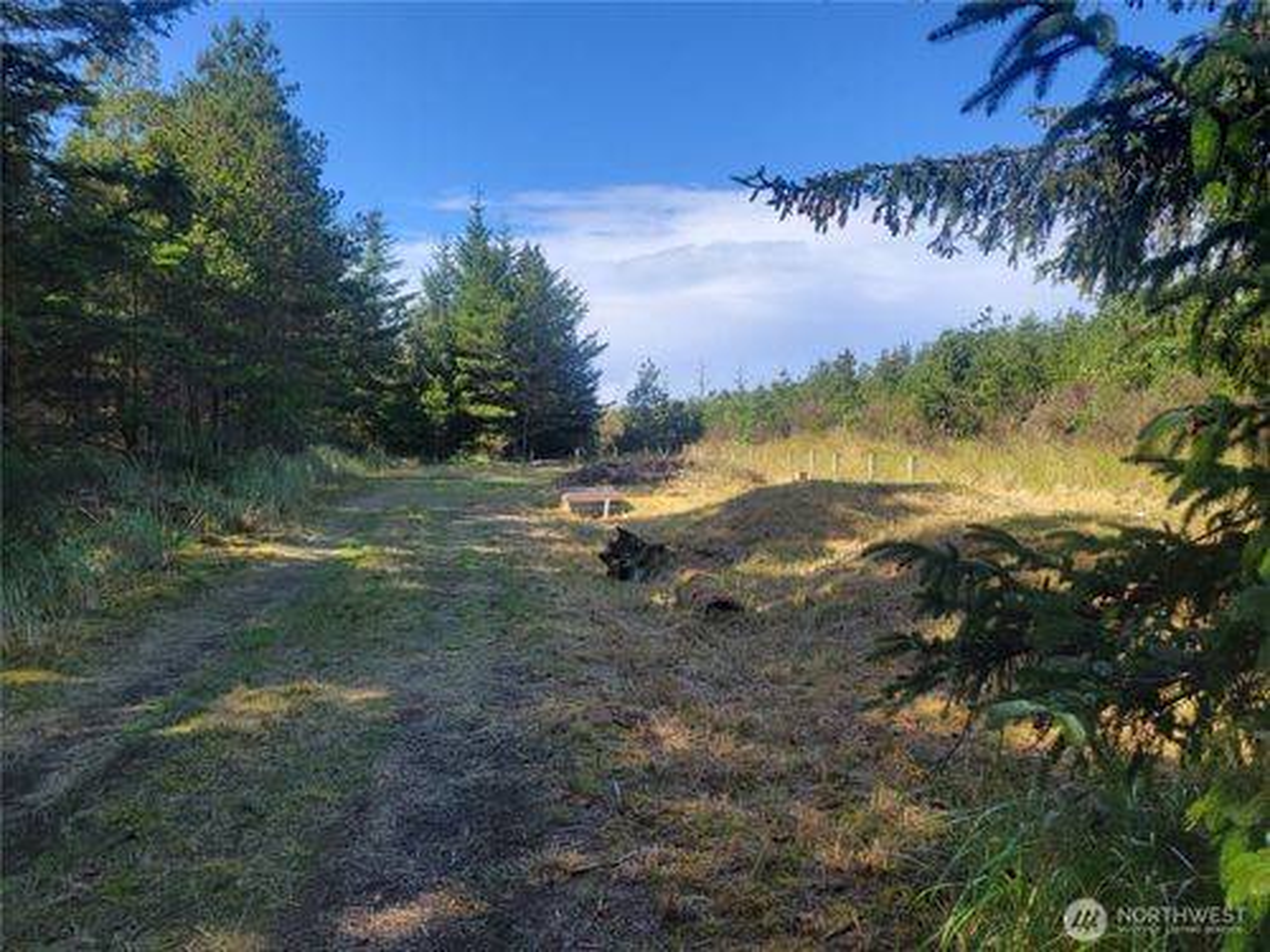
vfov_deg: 53.1
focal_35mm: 26
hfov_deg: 67.3
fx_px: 954
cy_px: 476
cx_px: 635
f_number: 1.8
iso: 40
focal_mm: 5.4
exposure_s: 1/1108
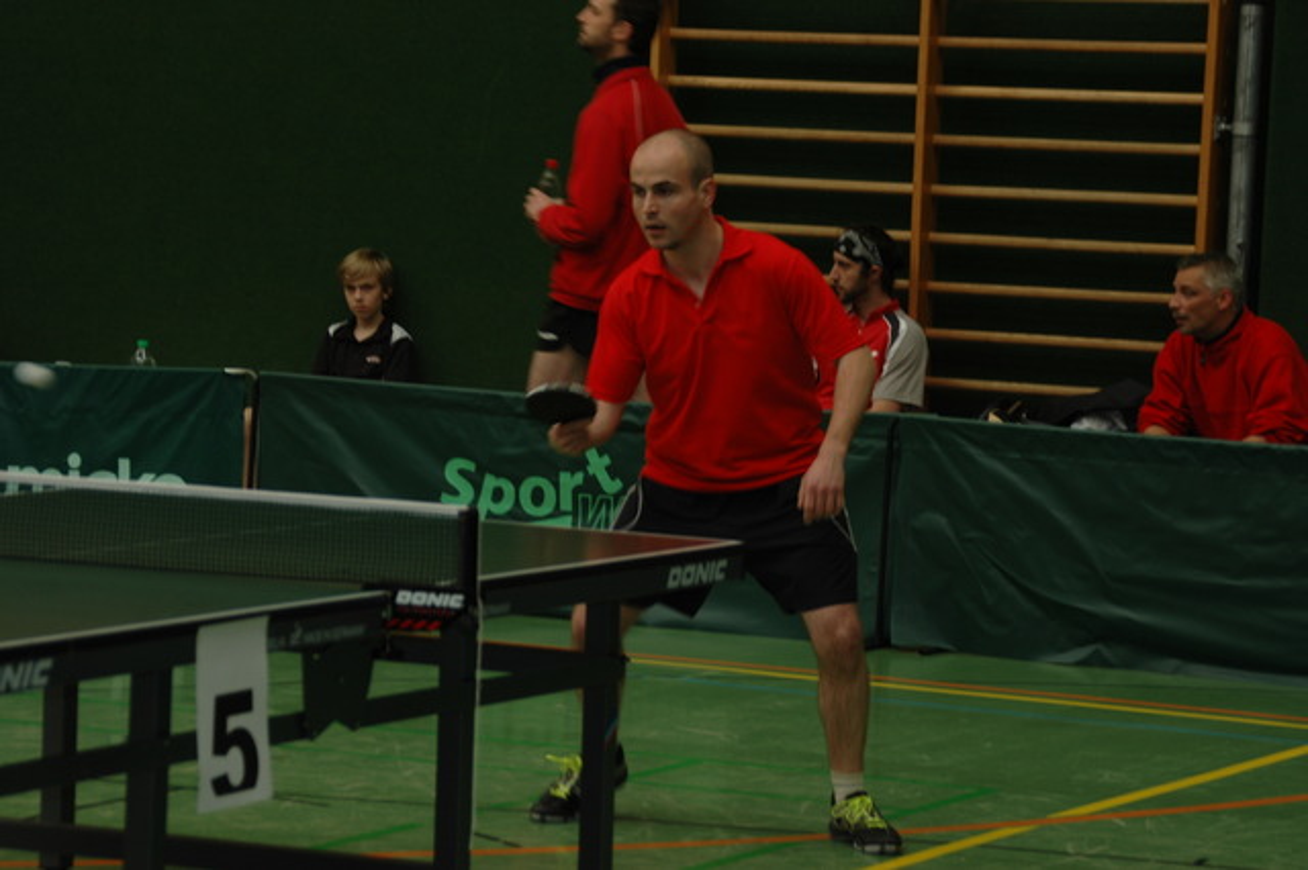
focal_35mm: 142
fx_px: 5175
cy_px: 435
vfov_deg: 9.6
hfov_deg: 14.4
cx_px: 654
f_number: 5.6
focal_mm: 95
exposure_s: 1/60
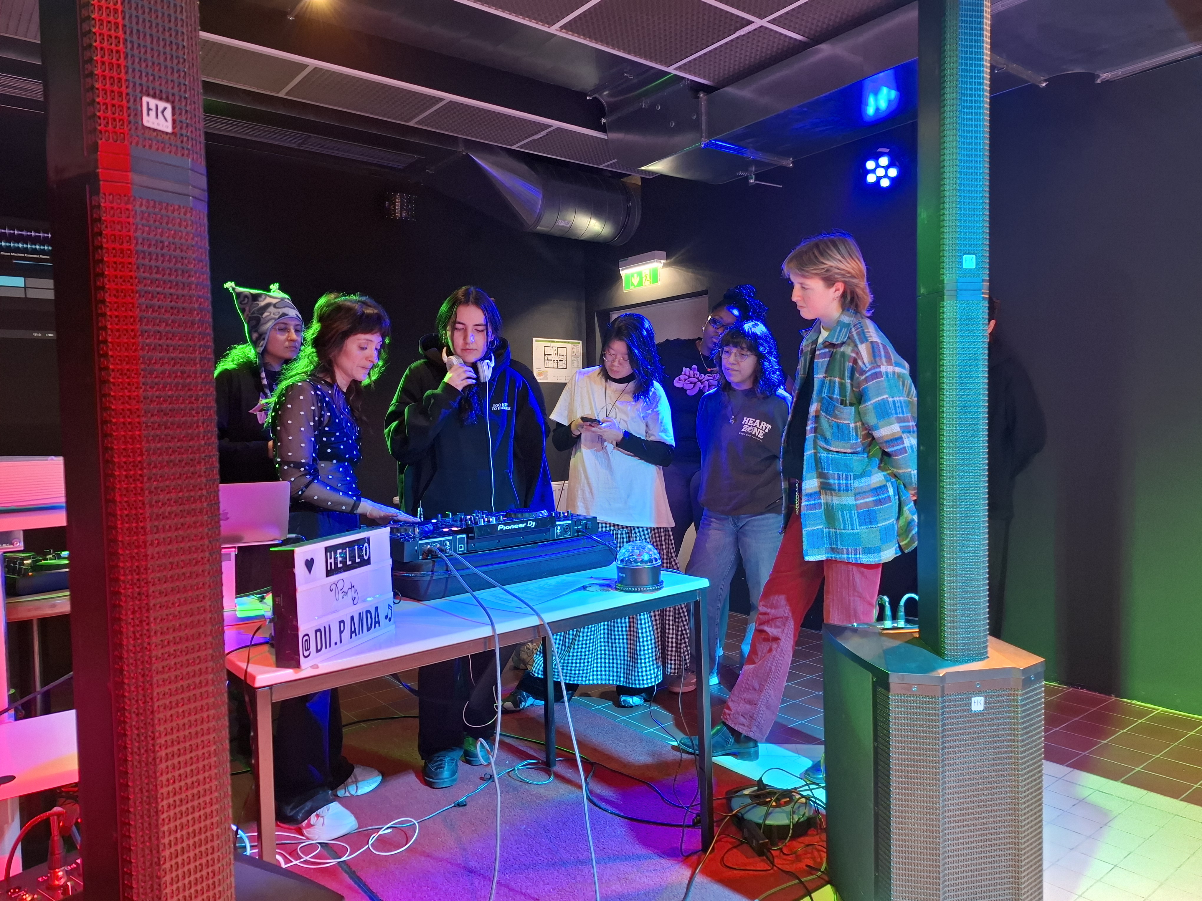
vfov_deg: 58.9
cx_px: 601
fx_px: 799
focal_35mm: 23
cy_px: 450
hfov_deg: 73.9
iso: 640
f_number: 1.8
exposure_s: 1/25
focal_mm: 5.54
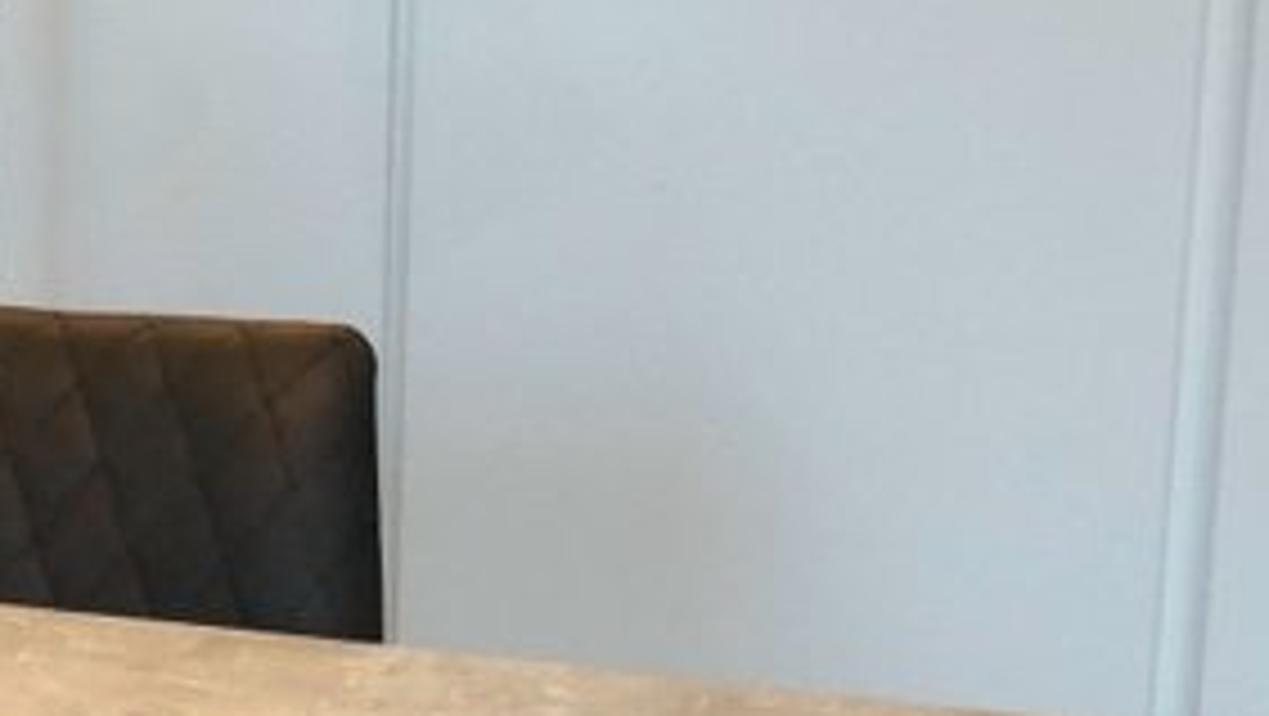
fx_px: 5623
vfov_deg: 7.1
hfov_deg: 12.3
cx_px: -630
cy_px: 1292
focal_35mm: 167
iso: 500
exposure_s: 1/60
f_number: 3.9
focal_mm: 18
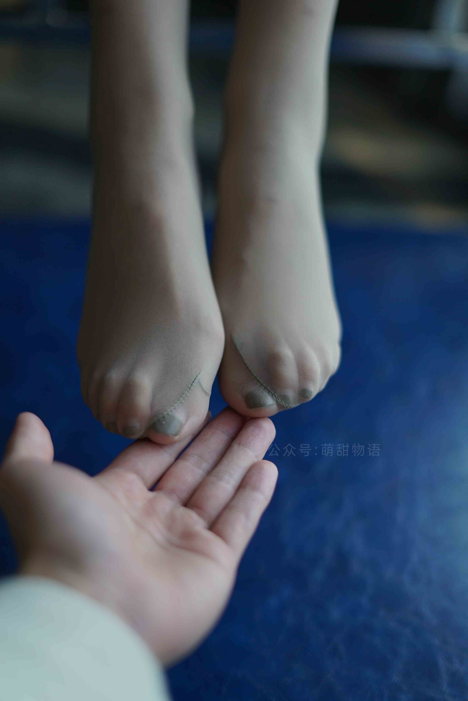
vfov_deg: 39.6
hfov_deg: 27.0
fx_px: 974
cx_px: 234
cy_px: 350
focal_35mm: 50
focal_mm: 50
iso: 400
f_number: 2
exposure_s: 1/1600
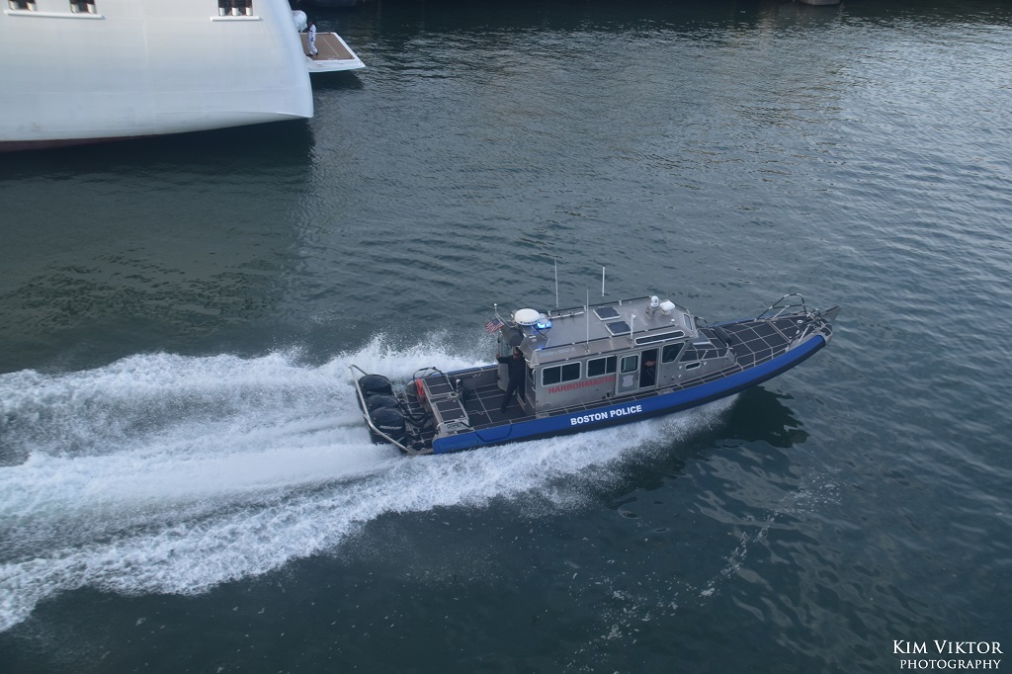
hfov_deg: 16.1
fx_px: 3583
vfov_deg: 10.7
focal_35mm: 128
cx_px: 506
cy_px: 337
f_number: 11
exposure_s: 1/400
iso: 400
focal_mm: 85
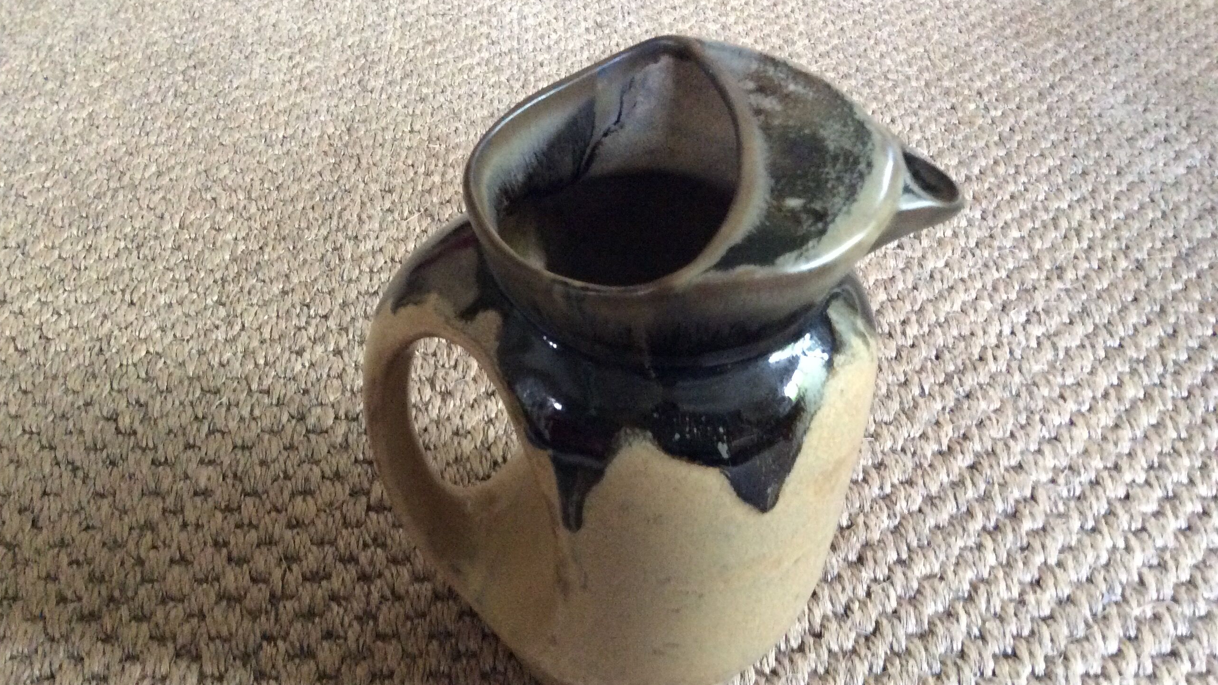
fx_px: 1130
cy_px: 422
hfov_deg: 56.6
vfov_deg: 33.6
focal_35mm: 35
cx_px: 606
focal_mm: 3.3
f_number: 2.4
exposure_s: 1/25
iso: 320
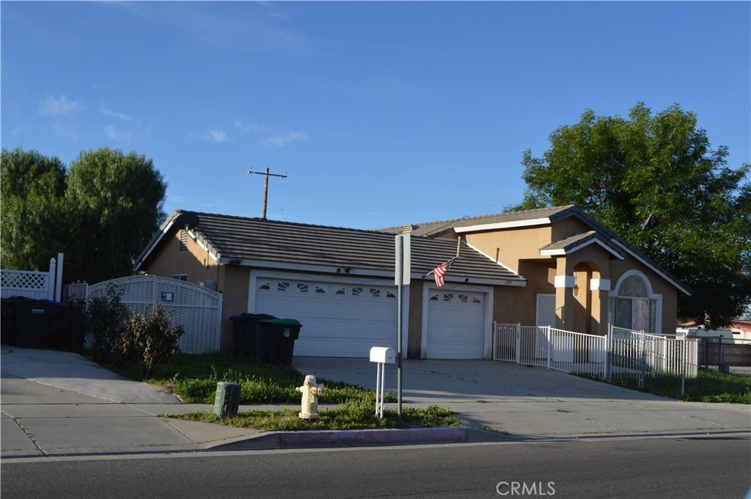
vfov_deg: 31.8
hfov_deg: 46.5
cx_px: 376
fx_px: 875
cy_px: 250
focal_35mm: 42
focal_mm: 28
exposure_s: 1/200
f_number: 7.1
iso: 100
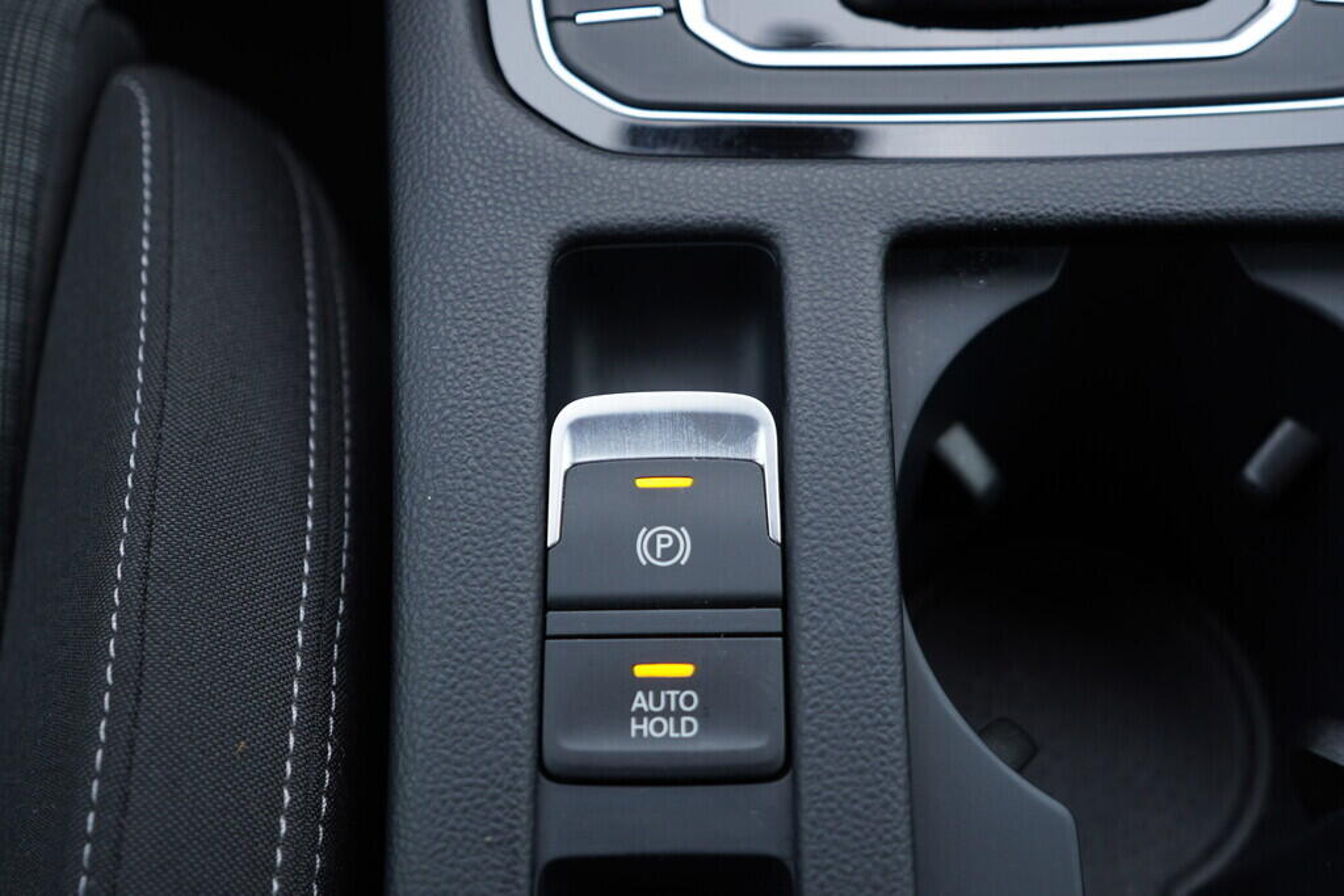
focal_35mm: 36
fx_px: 1344
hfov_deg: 53.1
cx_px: 672
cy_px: 448
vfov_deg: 36.9
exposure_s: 1/40
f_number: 2.8
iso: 160
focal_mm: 24
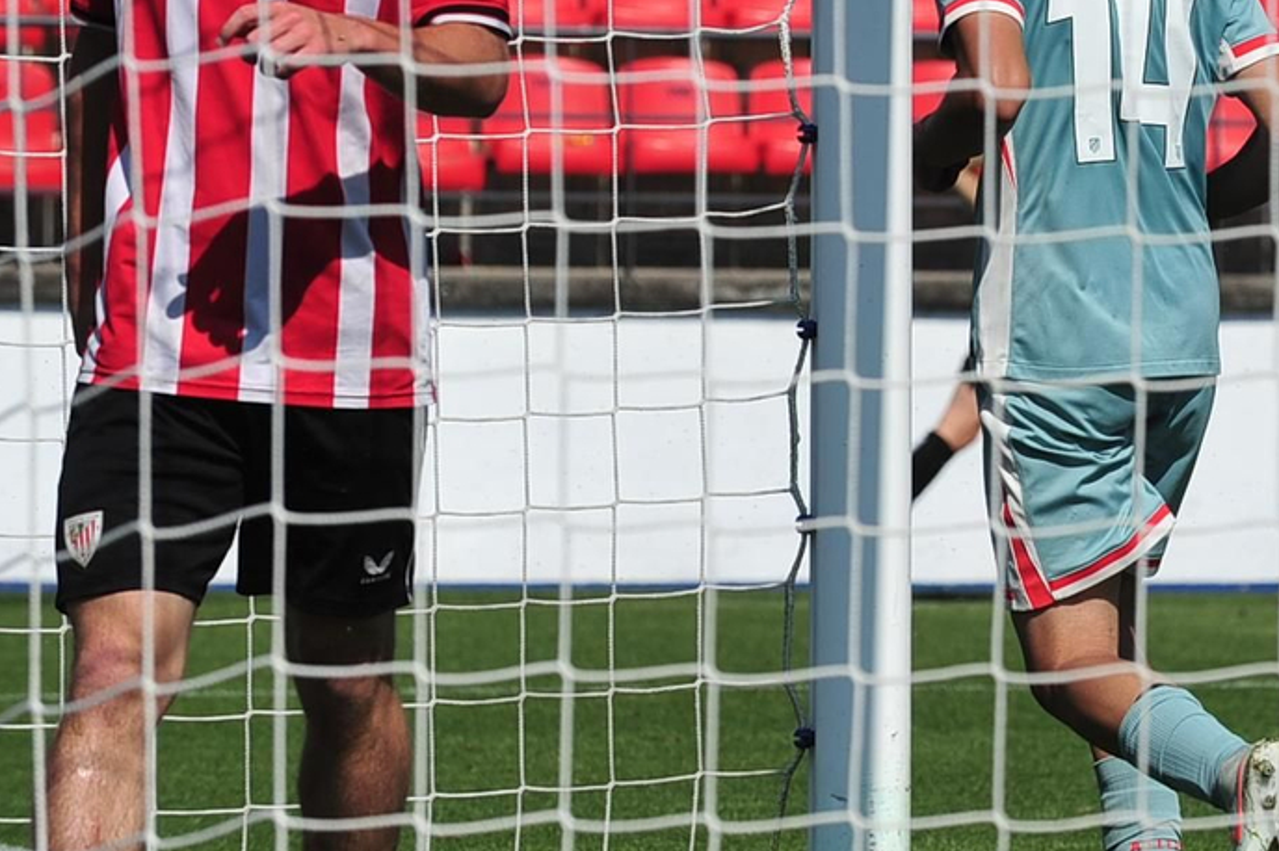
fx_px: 16512
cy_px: 174
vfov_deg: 3.0
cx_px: 1208
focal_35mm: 465
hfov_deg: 4.4
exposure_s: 1/1000
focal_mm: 200
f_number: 9
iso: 250
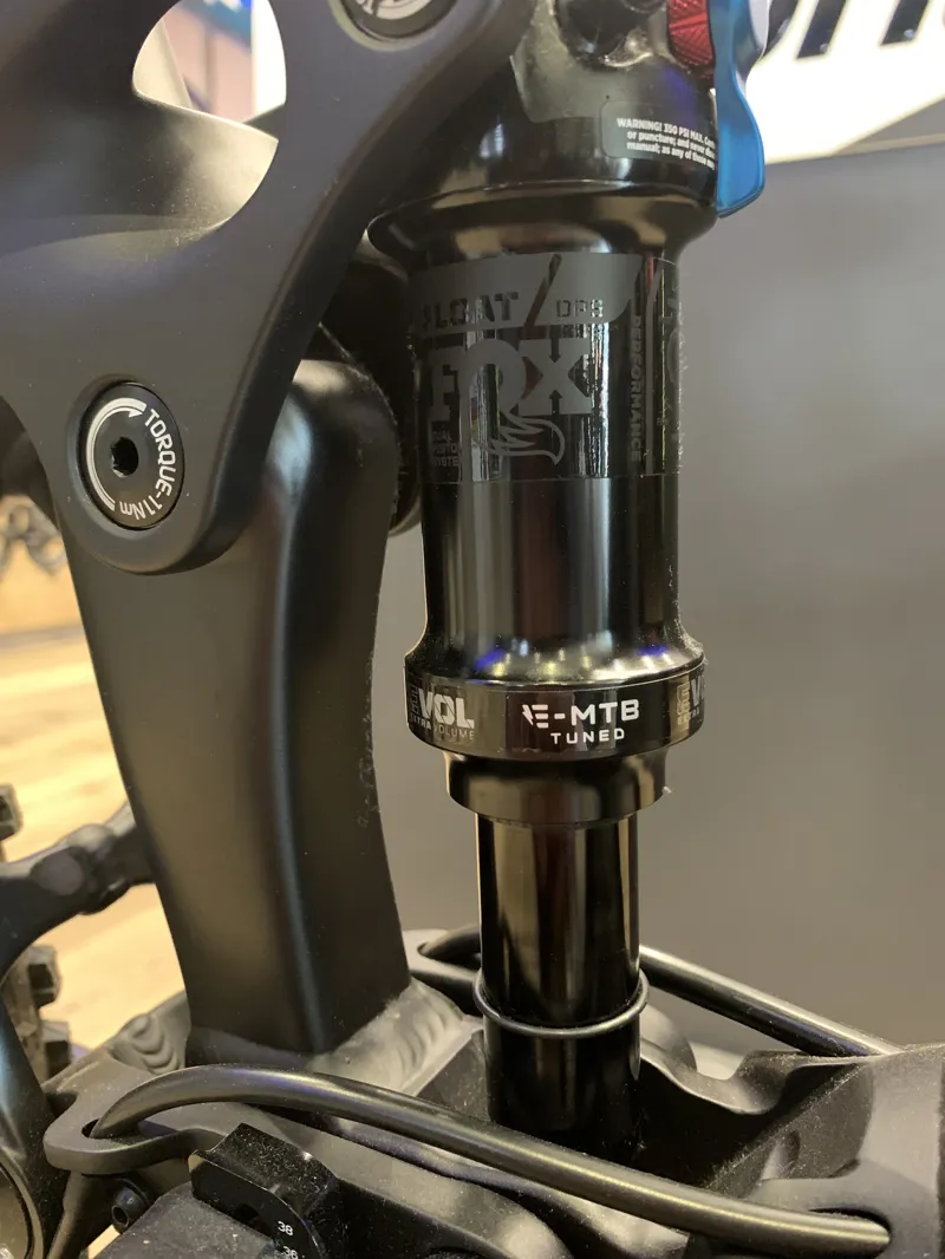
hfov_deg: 53.1
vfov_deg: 67.3
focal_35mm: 26
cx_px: 472
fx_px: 946
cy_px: 630
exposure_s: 1/25
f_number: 1.8
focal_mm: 4.25
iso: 640
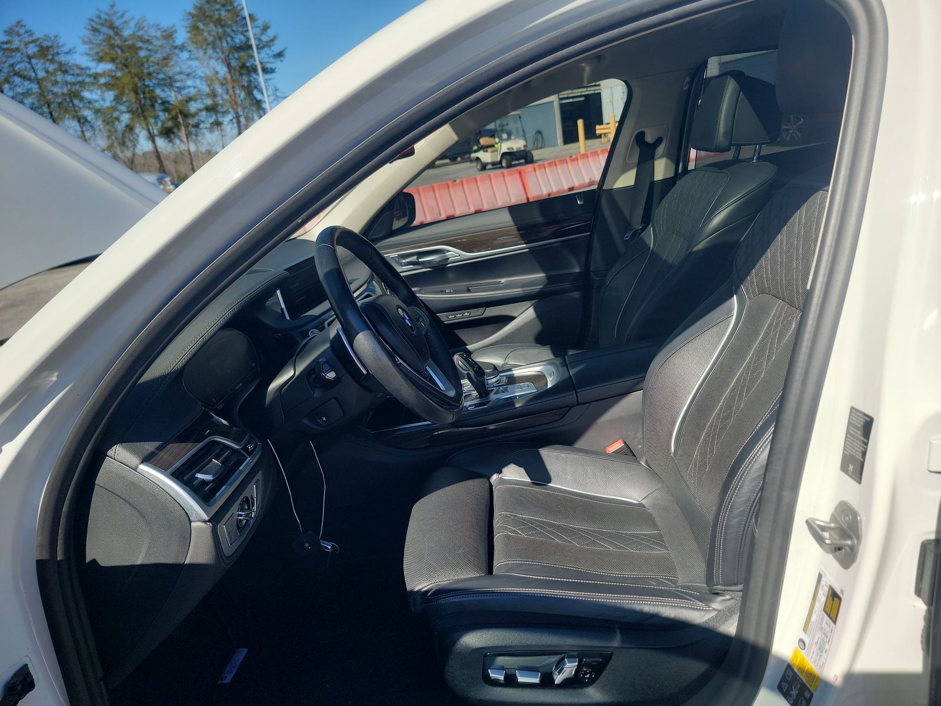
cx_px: 470
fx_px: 652
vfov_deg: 56.8
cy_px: 353
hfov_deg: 71.6
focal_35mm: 24
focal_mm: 6.7
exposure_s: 1/386
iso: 50
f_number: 1.8
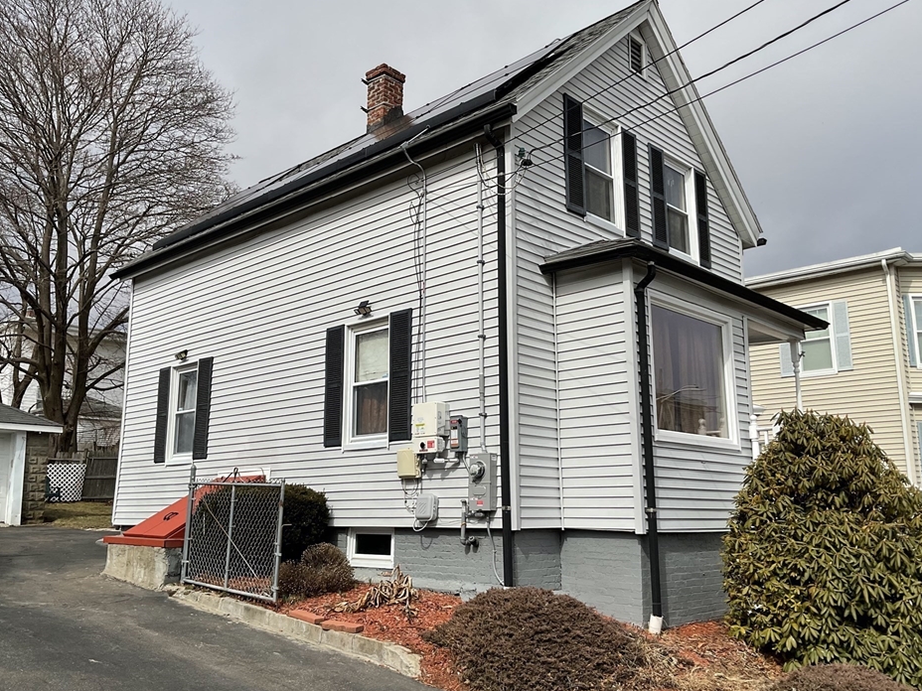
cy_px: 356
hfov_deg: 56.8
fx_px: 852
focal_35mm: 32
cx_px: 440
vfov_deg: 44.2
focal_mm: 3
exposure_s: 1/4065
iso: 16
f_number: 1.8
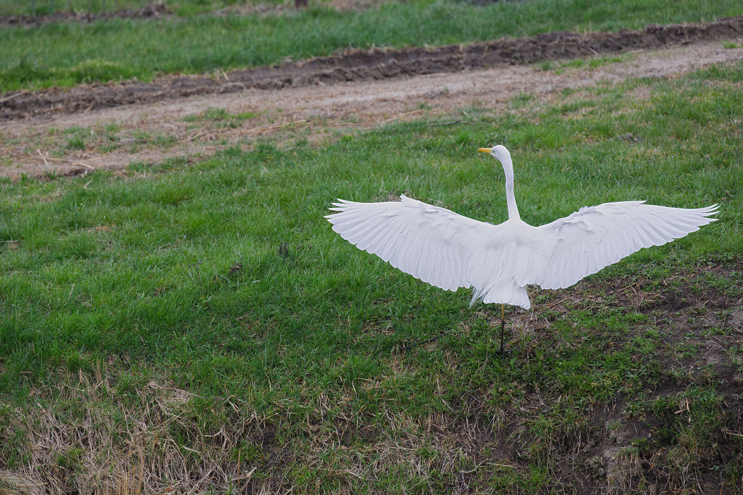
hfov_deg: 10.3
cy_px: 248
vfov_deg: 6.9
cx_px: 372
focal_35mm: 200
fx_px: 4126
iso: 900
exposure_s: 1/1600
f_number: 4.5
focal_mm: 200
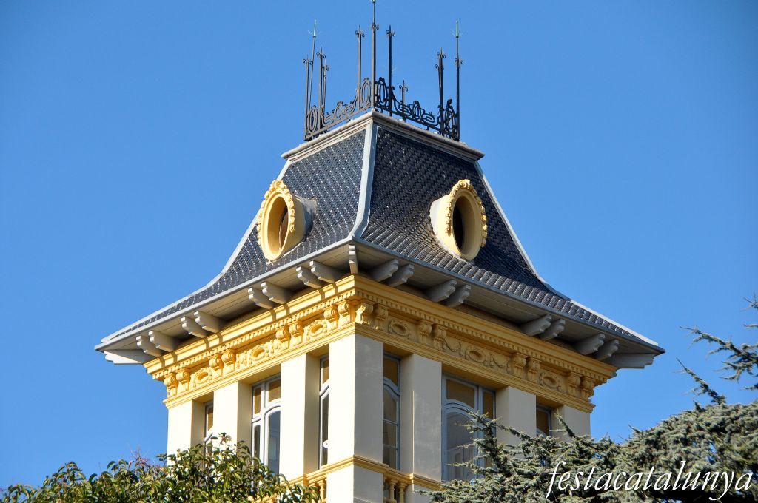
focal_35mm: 158
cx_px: 379
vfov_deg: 8.7
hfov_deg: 13.1
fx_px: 3312
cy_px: 252
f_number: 7.1
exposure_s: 1/1250
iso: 560
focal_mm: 105
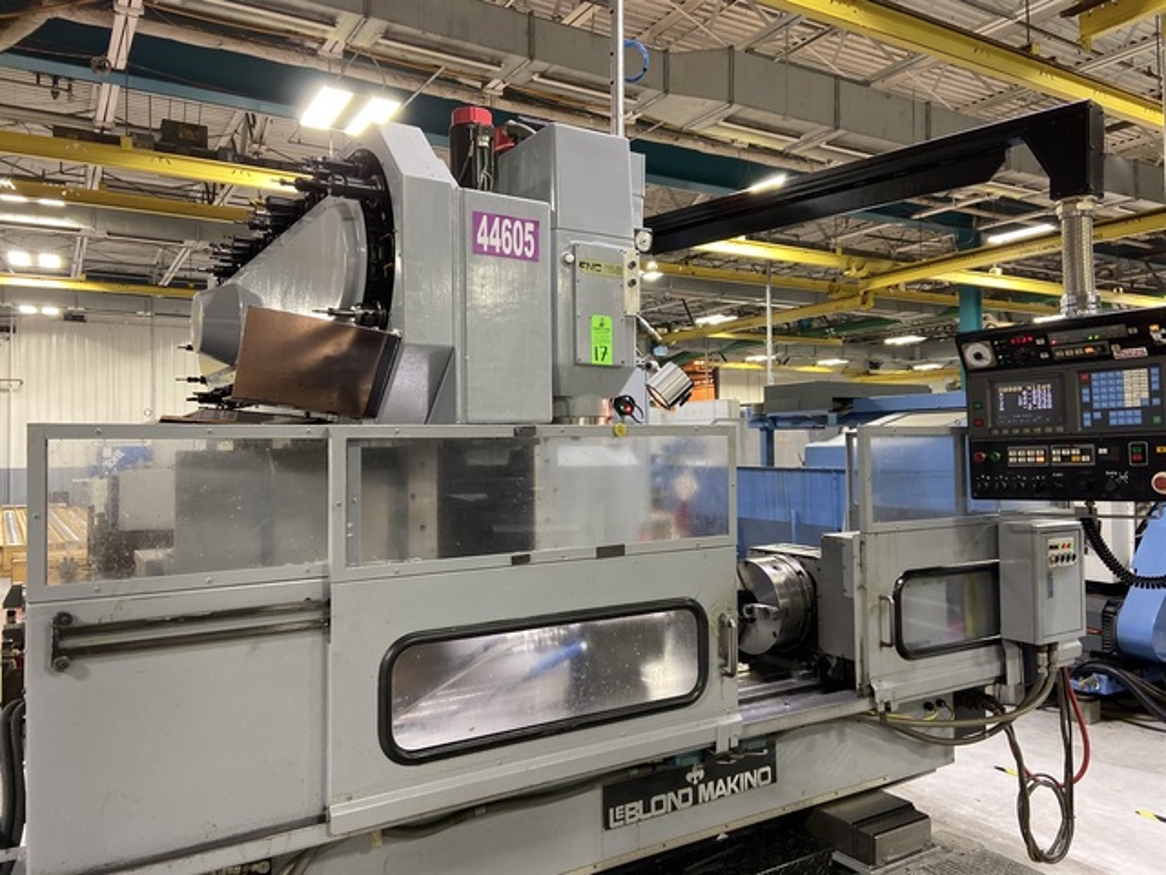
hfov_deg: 67.3
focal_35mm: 26
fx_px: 876
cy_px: 438
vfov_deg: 53.1
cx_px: 583
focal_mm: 4.25
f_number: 1.8
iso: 125
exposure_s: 1/60
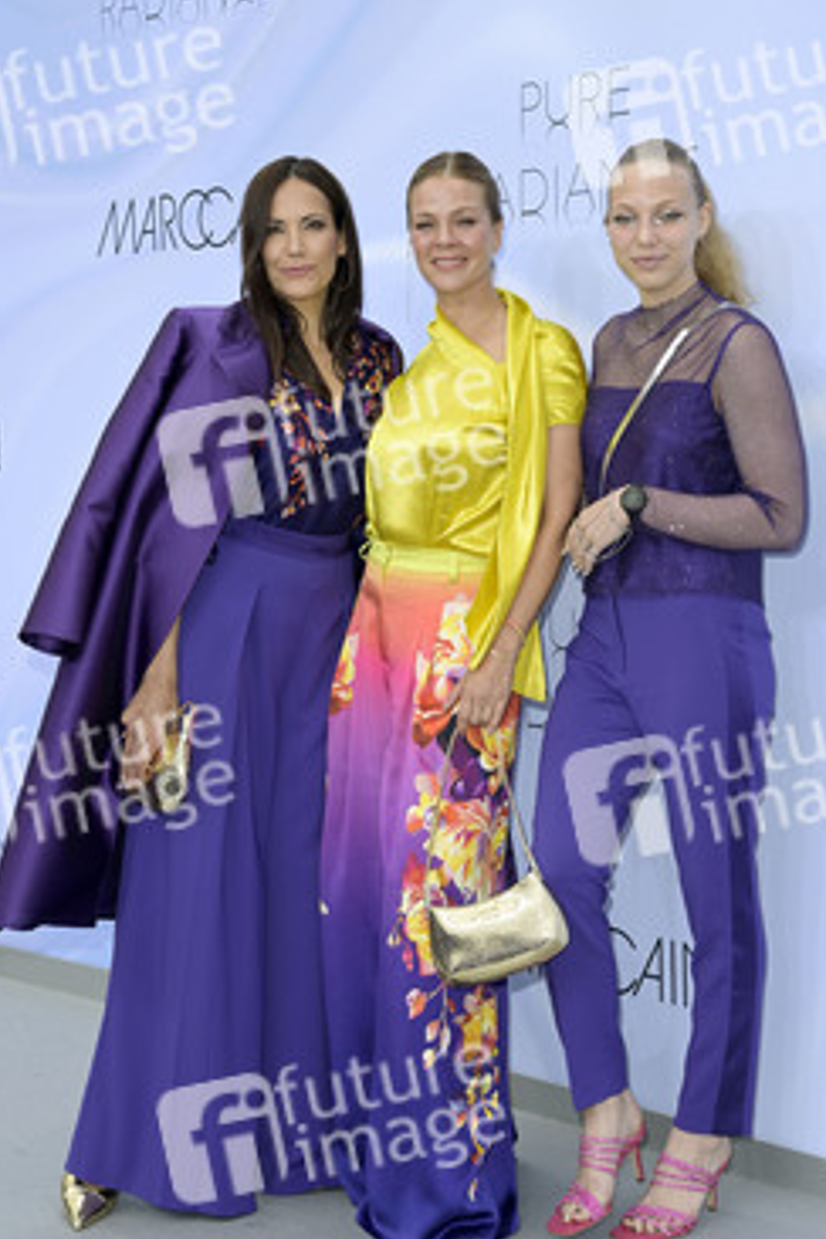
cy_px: 616
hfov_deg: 19.2
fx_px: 2443
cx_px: 430
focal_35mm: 71
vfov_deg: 28.5
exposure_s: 1/250
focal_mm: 65
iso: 250
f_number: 8
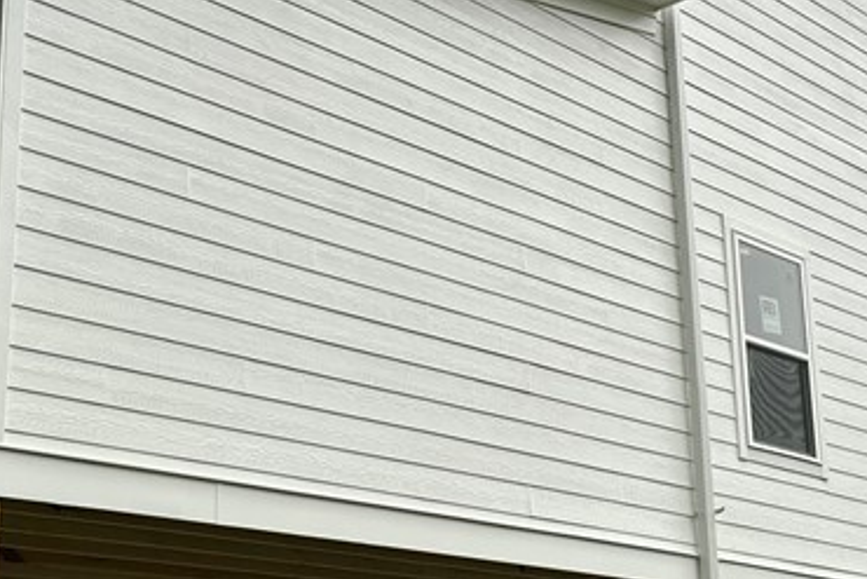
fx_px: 1662
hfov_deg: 29.2
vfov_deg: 19.7
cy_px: 335
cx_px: 473
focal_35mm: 69
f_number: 1.78
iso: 80
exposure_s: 1/516
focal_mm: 6.86
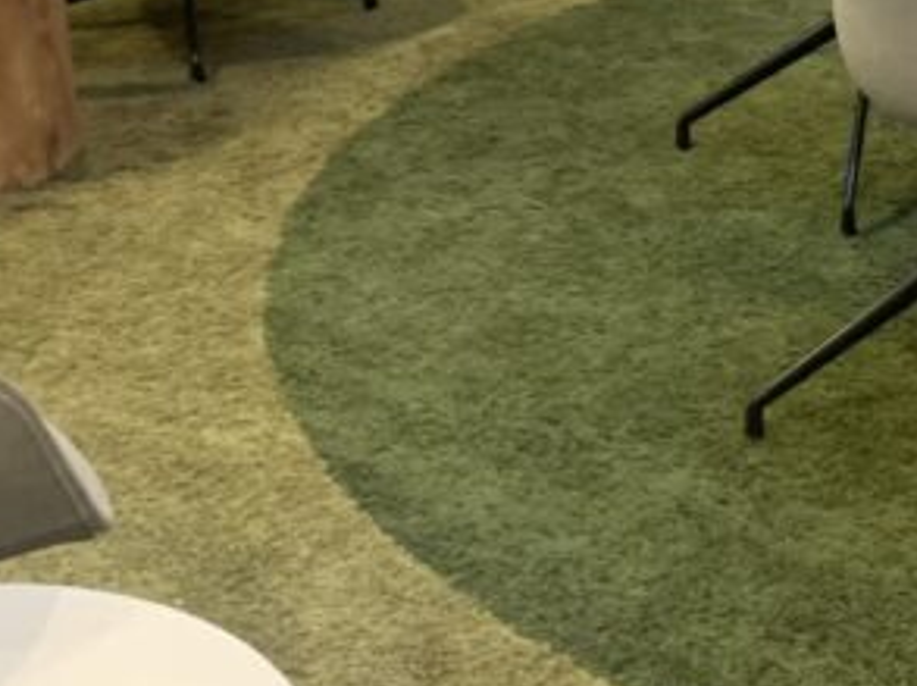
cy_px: 69
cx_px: 773
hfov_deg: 21.2
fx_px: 2408
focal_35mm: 91
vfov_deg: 16.0
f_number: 1.8
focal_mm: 4.25
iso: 320
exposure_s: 1/33
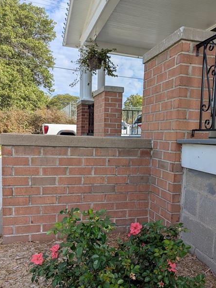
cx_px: 125
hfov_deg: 45.3
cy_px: 167
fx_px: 258
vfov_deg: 58.0
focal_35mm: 31
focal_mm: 6.81
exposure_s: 1/1855
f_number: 1.85
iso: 48
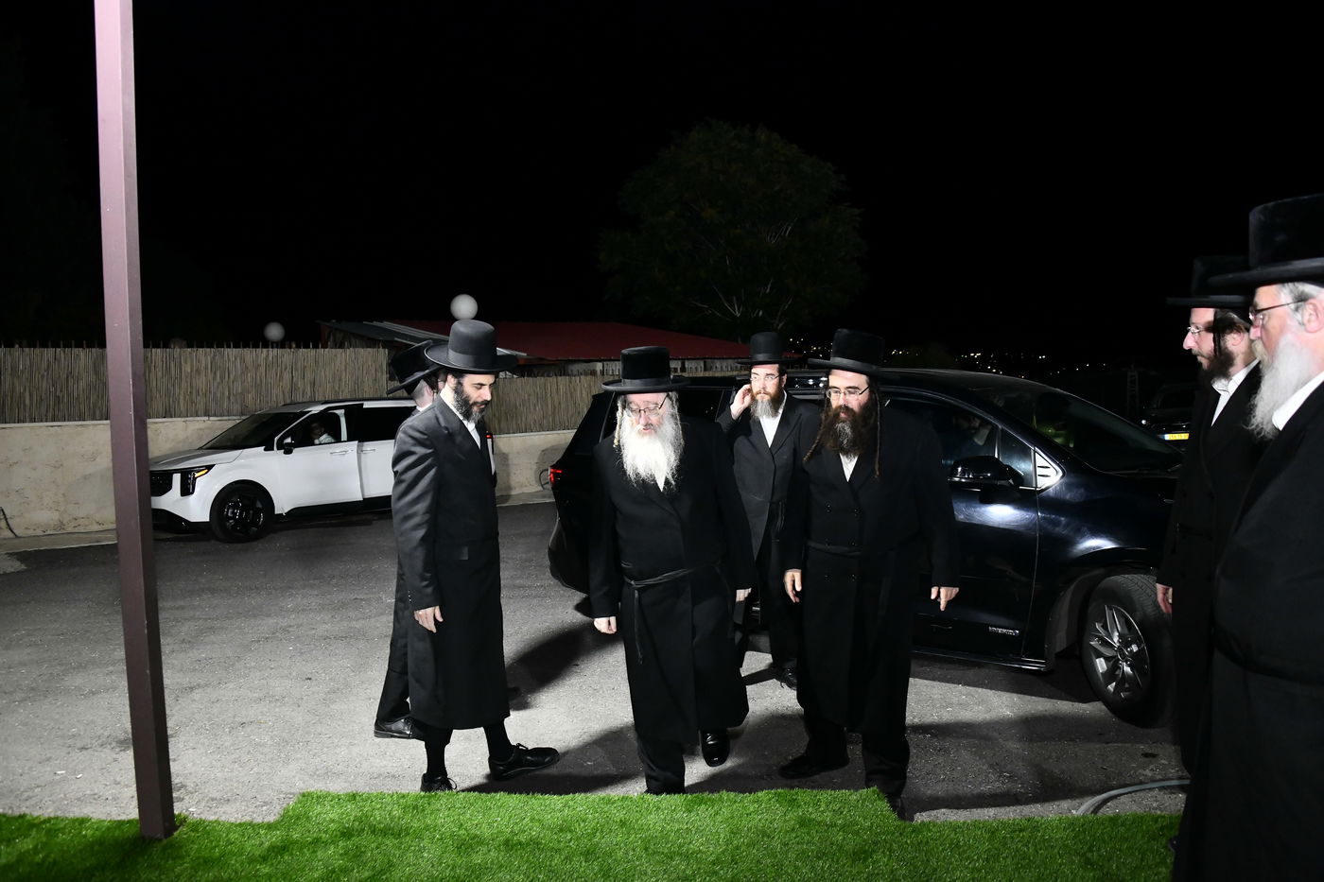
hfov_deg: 65.5
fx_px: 1030
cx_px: 662
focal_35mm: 28
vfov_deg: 46.4
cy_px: 441
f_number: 5.6
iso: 2000
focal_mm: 28
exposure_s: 1/160
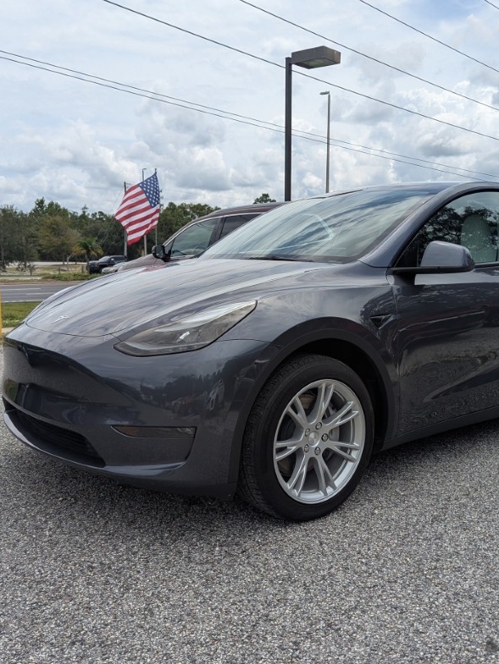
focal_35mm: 33
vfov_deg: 55.3
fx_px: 634
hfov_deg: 42.6
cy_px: 340
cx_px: 313
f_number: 1.85
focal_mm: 6.81
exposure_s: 1/2899
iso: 46
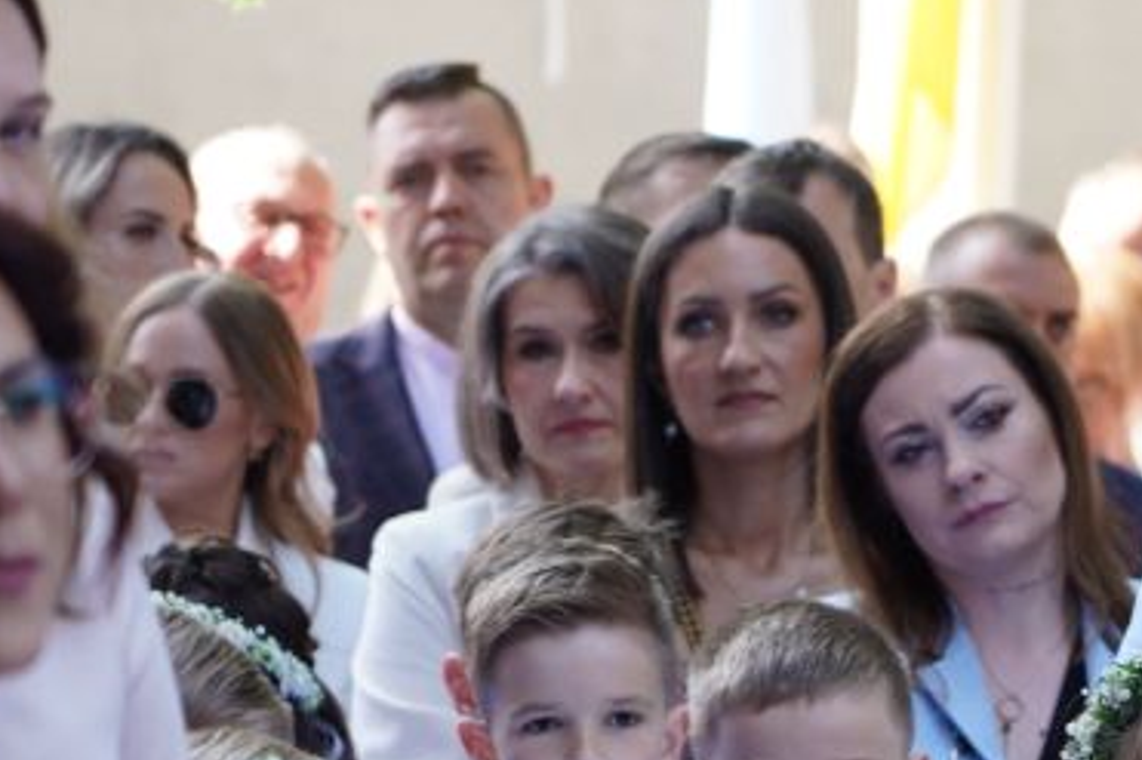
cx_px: 1530
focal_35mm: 368
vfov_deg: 3.7
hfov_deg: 5.6
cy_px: 777
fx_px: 11668
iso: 125
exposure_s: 1/100
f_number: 4
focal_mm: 105
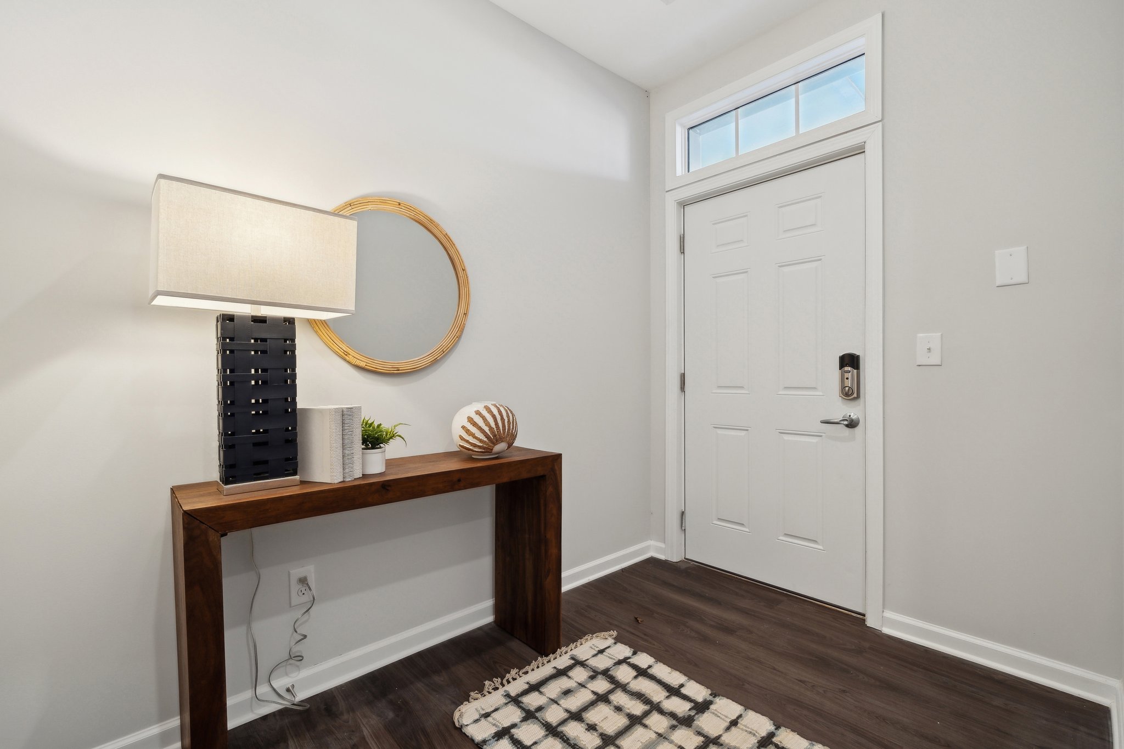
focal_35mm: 14
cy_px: 374
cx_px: 562
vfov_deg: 81.2
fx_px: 437
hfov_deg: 104.3
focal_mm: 14
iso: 160
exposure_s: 1/13
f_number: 7.1
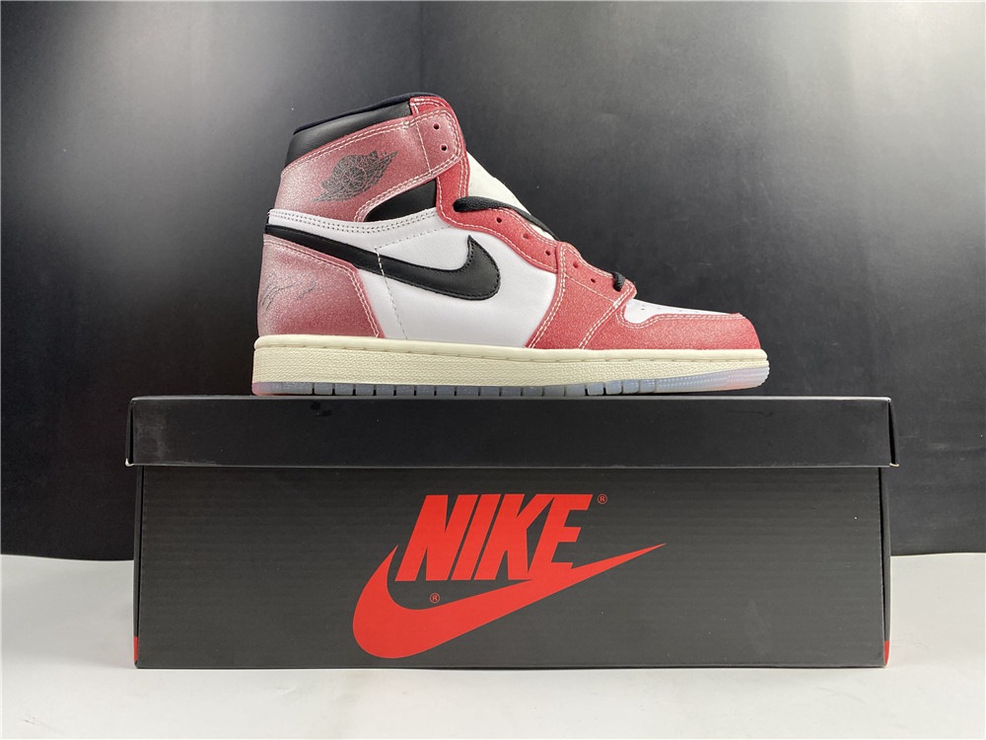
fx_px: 741
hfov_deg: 67.3
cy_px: 370
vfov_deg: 53.1
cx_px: 493
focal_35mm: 26
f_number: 1.8
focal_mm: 4.25
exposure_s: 1/98
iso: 125
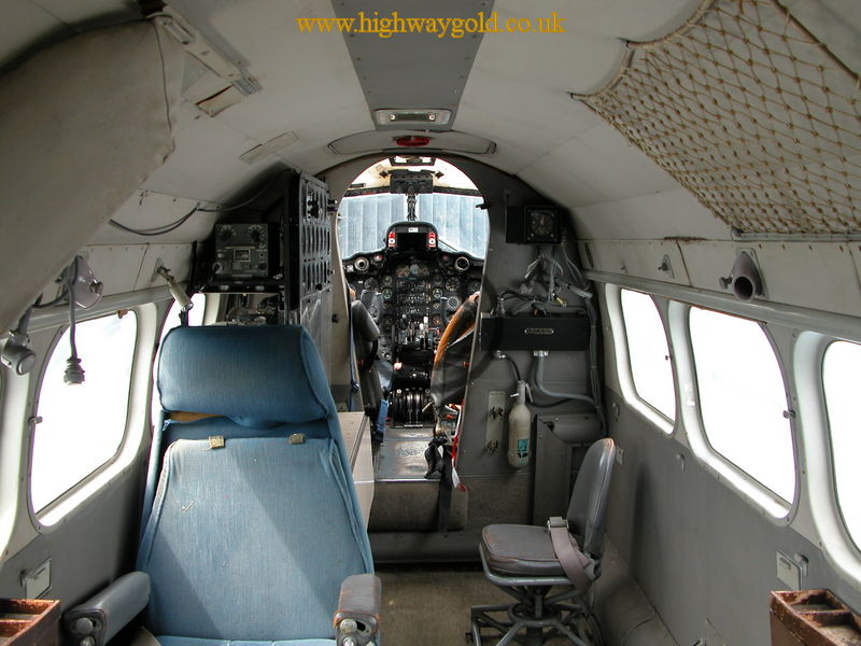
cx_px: 430
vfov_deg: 40.7
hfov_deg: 52.6
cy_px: 323
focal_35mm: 35
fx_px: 871
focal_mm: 8.9
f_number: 3.2
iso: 100
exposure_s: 1/73
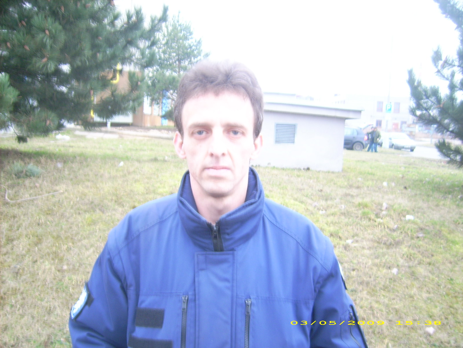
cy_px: 174
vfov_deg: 40.7
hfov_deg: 52.6
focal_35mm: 35
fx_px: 468
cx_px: 232
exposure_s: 1/10
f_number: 2.8
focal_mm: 5.95
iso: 50
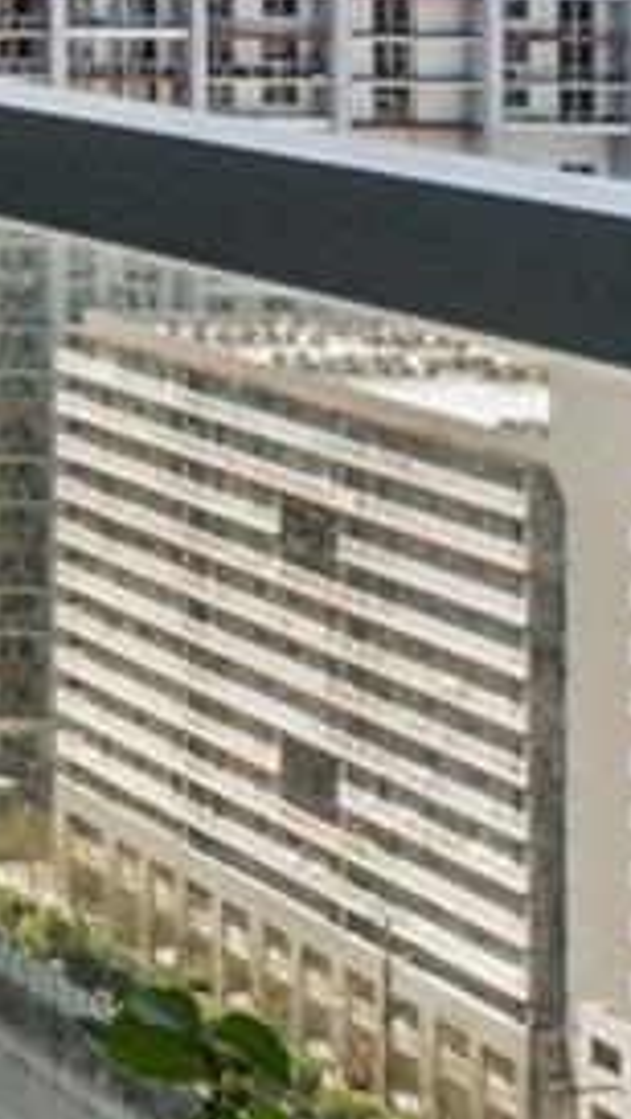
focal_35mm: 97
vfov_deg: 21.0
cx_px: -2336
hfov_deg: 6.8
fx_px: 2876
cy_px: -102
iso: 320
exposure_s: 1/80
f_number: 10
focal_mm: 15.8
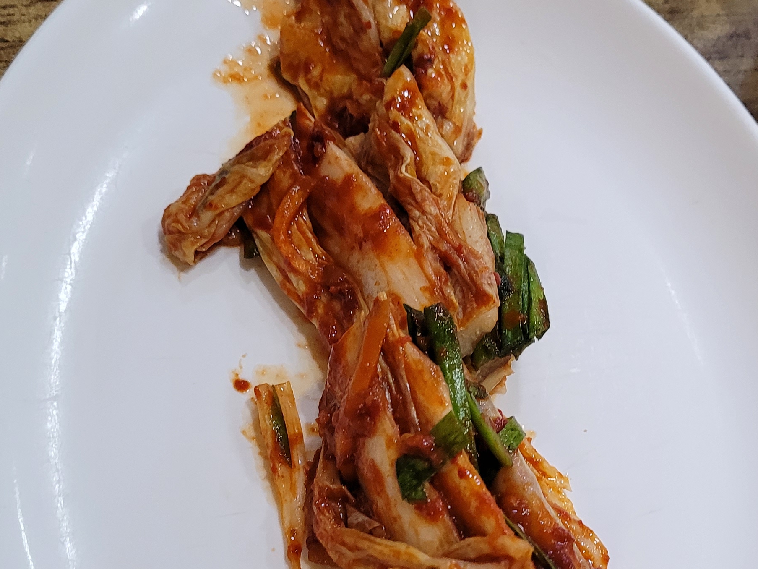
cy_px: 446
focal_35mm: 58
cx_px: 434
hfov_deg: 33.2
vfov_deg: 24.9
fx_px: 1270
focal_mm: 5.4
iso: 250
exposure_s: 1/120
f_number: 1.8
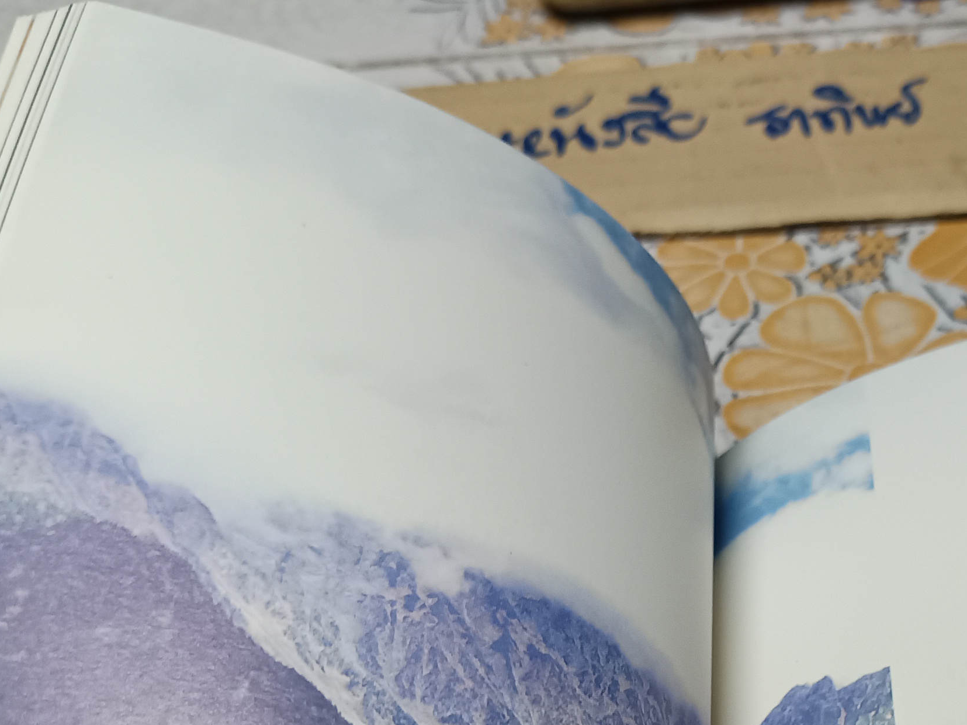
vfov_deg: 23.5
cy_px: 816
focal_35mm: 58
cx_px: 764
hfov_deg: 32.4
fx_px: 1620
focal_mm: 5.31
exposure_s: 1/33.3
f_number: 1.7
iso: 848
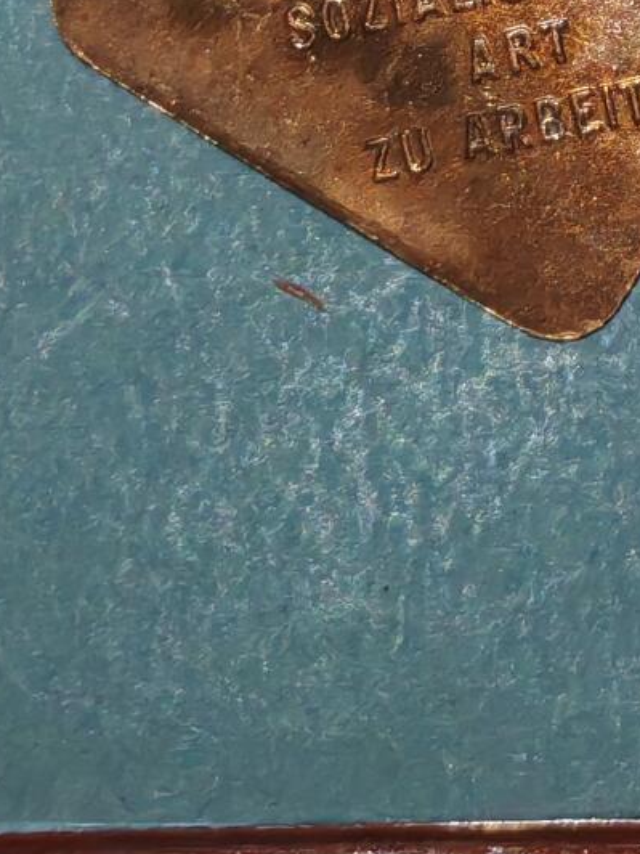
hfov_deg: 6.5
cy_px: -77
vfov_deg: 8.5
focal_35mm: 230
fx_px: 5670
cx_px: 422
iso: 100
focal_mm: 5.52
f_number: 1.95
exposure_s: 1/100
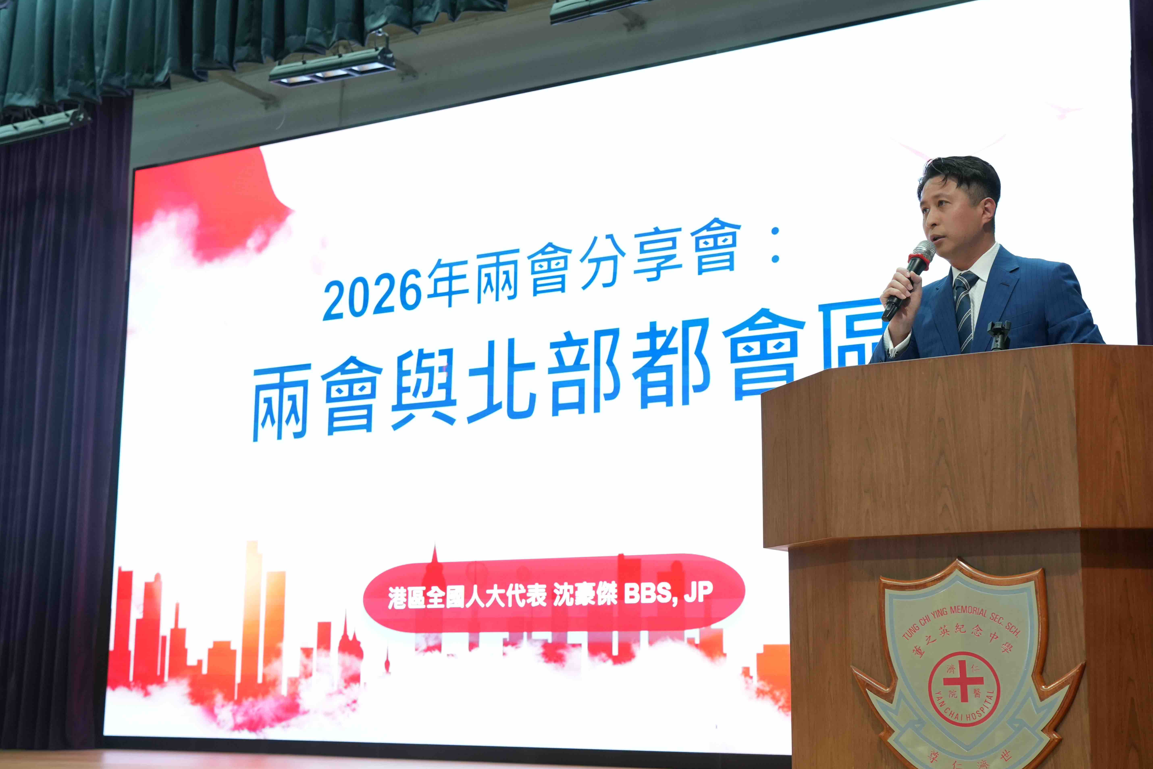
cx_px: 645
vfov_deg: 27.5
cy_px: 427
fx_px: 1569
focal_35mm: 49
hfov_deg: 40.3
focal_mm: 40
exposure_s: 1/100
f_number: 4
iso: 1600
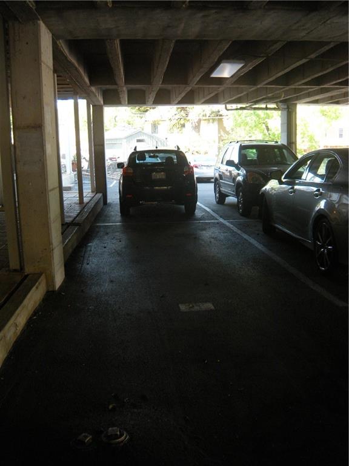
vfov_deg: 52.6
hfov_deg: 40.7
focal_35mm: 35
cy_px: 233
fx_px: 470
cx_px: 174
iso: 158
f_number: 3.8
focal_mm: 5.9
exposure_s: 1/48.2
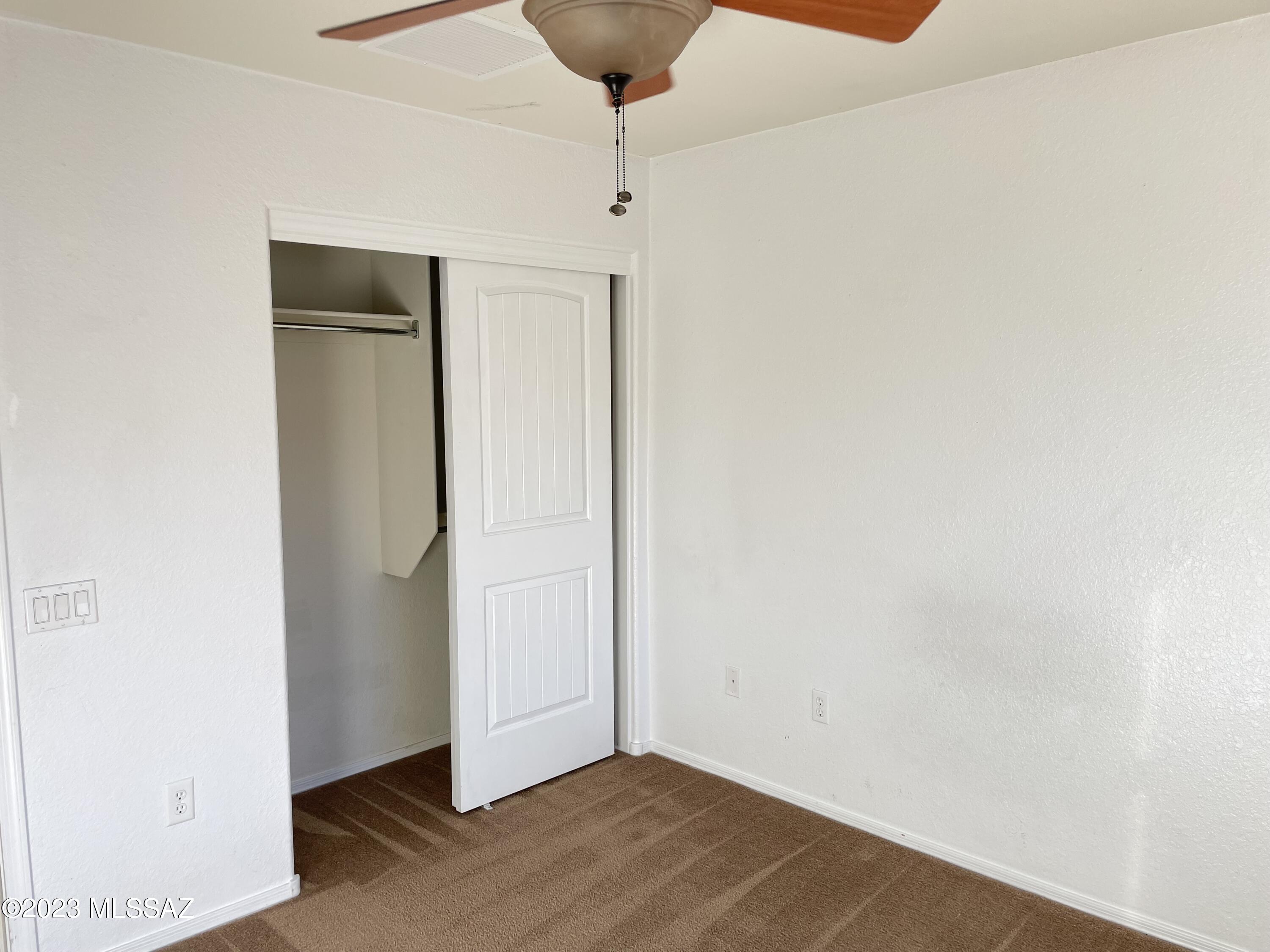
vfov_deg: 53.1
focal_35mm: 26
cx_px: 635
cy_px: 476
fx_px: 954
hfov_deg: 67.3
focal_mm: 4.2
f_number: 1.6
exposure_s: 1/136
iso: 32
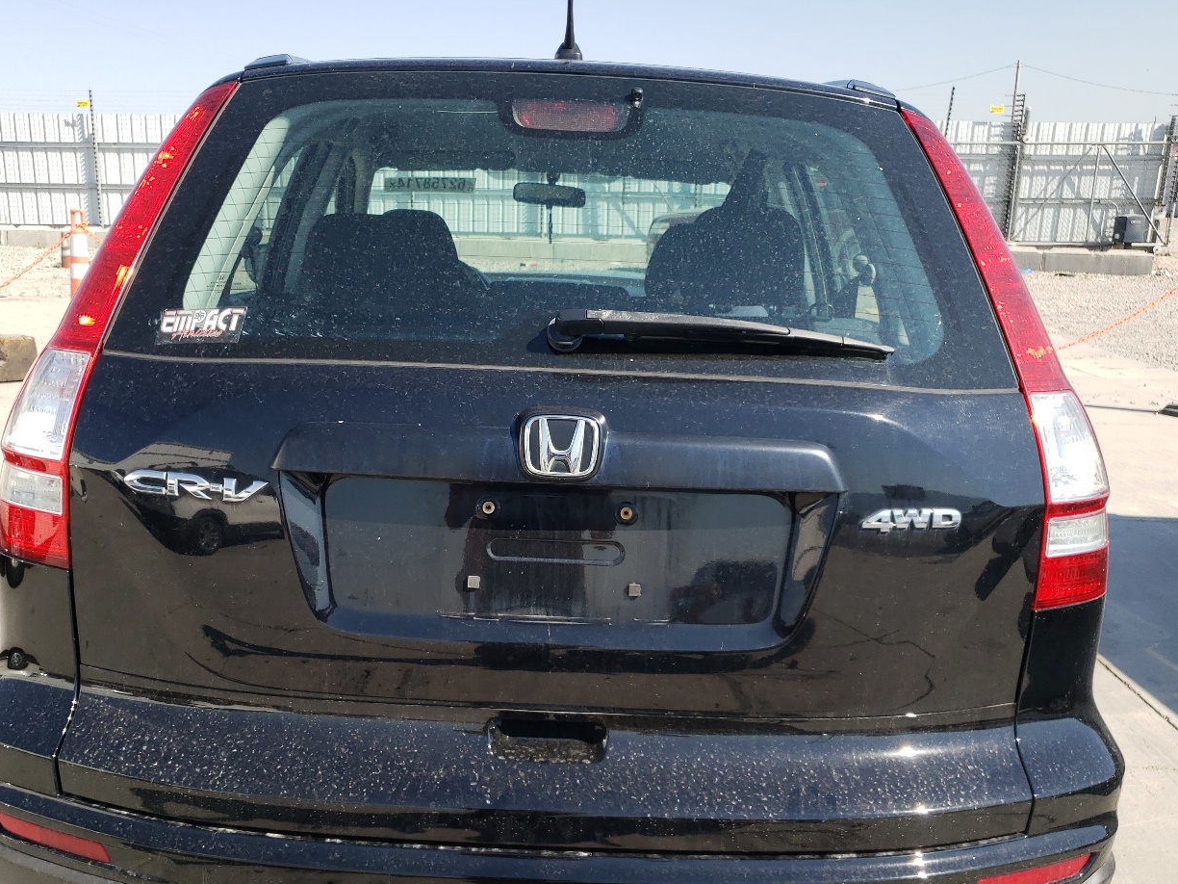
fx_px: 1157
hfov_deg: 53.9
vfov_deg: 41.5
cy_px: 544
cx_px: 558
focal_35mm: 34
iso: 50
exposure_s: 1/1429
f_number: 1.5
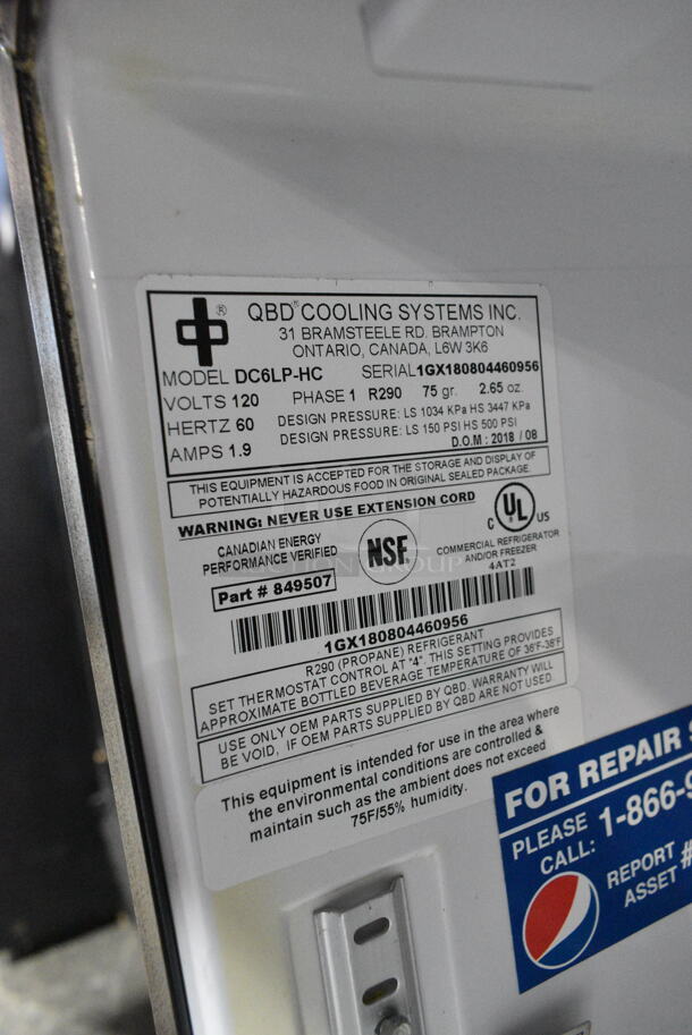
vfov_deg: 67.3
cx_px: 346
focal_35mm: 27
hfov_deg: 48.0
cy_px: 518
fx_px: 777
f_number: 6.3
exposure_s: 1/160
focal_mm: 18
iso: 6400
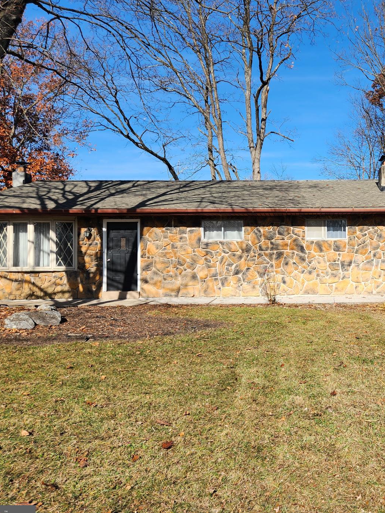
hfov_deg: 39.7
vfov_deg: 53.9
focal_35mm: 34
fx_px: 504
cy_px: 251
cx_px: 322
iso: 20
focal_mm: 5.4
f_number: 1.8
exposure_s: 1/1328
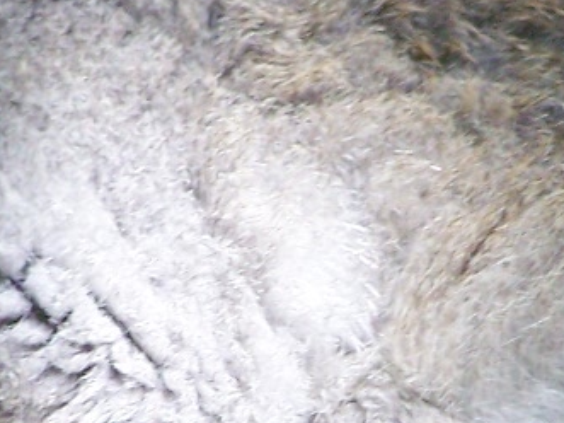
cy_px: 348
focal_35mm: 1010
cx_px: 419
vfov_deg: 1.5
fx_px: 16450
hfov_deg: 2.0
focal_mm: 34.6
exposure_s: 1/100
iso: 160
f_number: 3.3
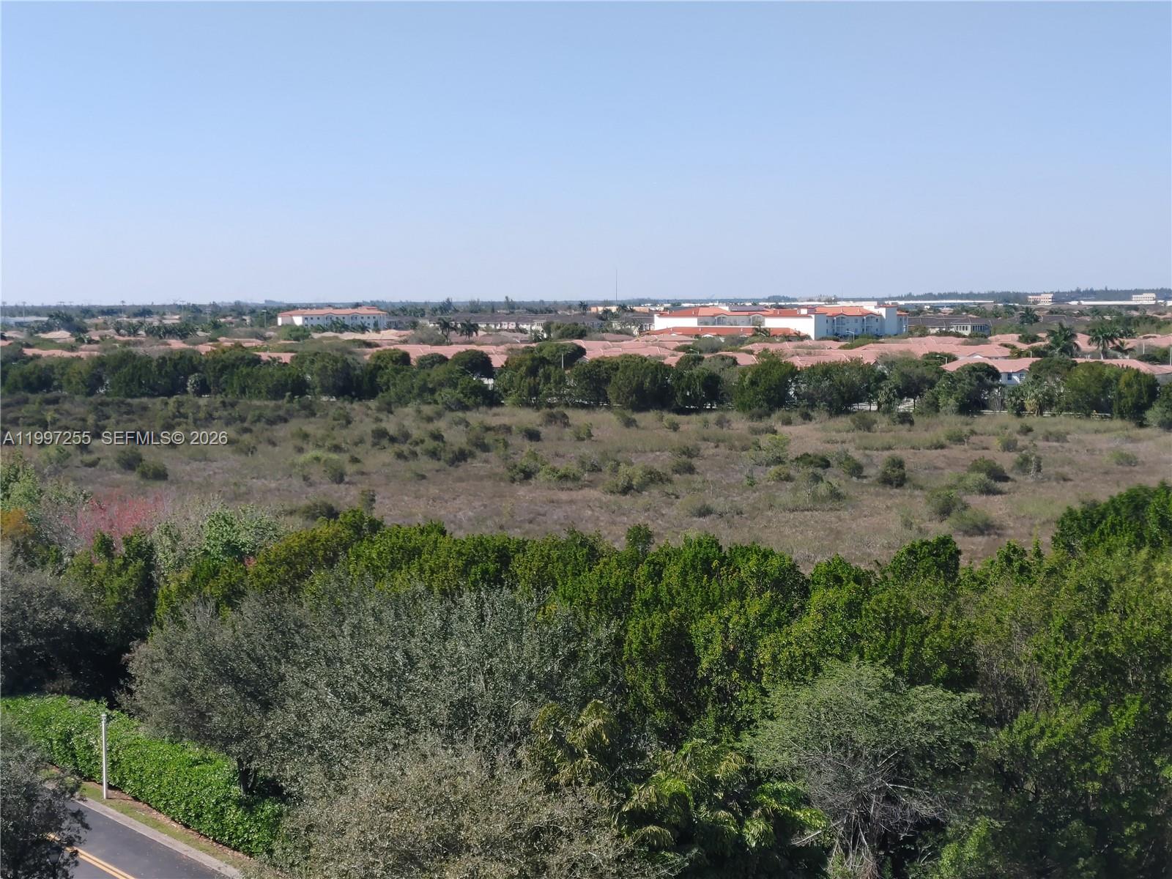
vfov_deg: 28.0
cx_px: 586
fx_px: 1761
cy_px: 440
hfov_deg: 36.8
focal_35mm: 52
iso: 50
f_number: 1.8
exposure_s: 1/1010
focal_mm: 5.58
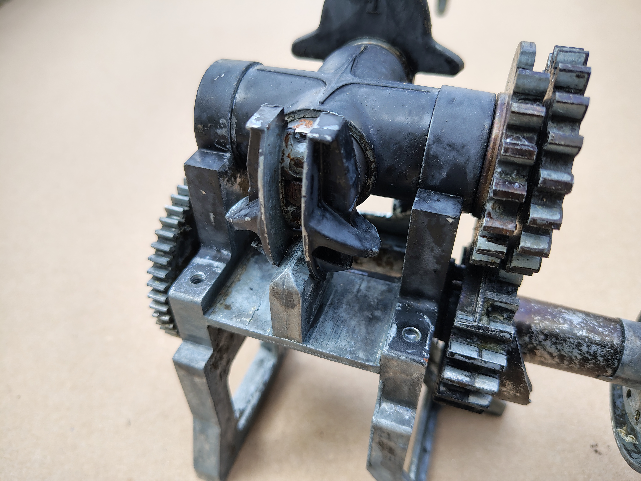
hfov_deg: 71.6
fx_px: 444
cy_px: 240
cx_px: 320
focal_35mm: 24
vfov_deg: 56.8
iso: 100
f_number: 1.8
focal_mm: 5.56
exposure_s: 1/236
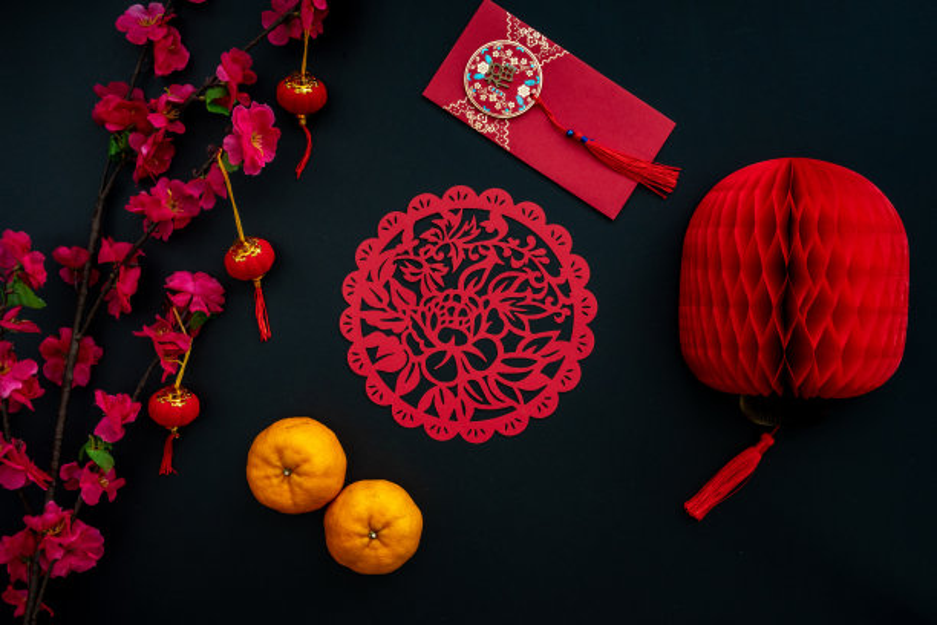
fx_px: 887
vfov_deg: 38.8
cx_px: 468
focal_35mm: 34
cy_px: 312
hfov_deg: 55.7
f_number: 16
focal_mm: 34.1
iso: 640
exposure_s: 1/13
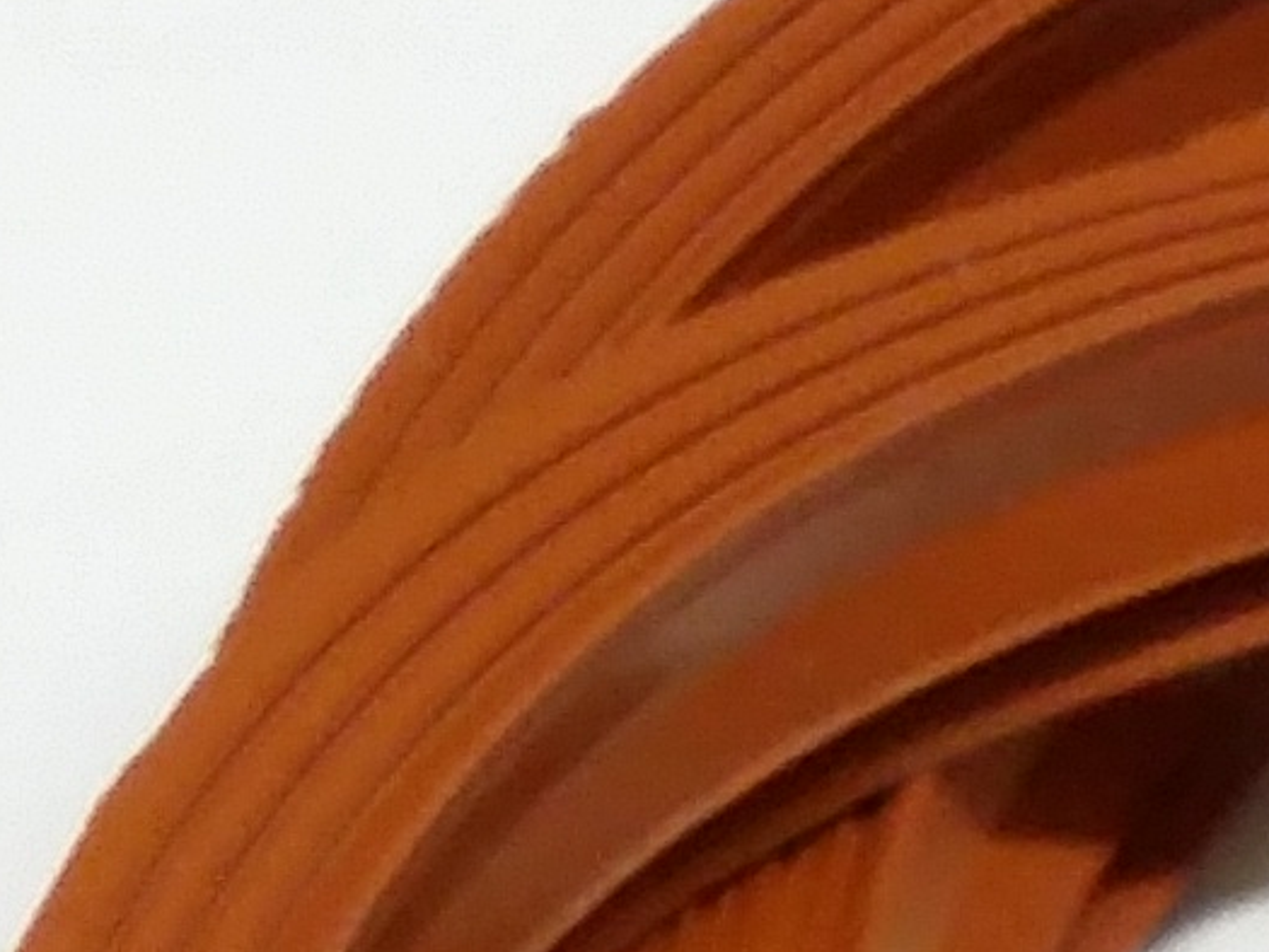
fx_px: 7297
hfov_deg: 9.5
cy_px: 1906
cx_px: 2154
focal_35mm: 199
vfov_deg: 7.2
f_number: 2.4
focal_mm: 3.4
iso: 160
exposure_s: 1/15
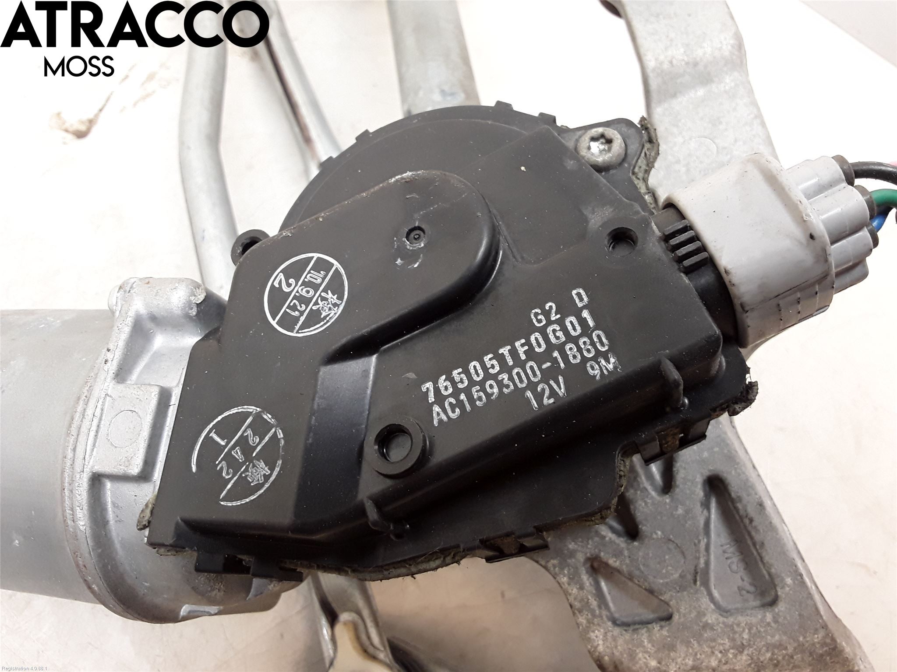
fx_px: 726
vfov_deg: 49.7
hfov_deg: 63.4
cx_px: 448
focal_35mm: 28
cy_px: 336
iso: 80
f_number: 1.9
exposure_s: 1/50
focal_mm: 2.91
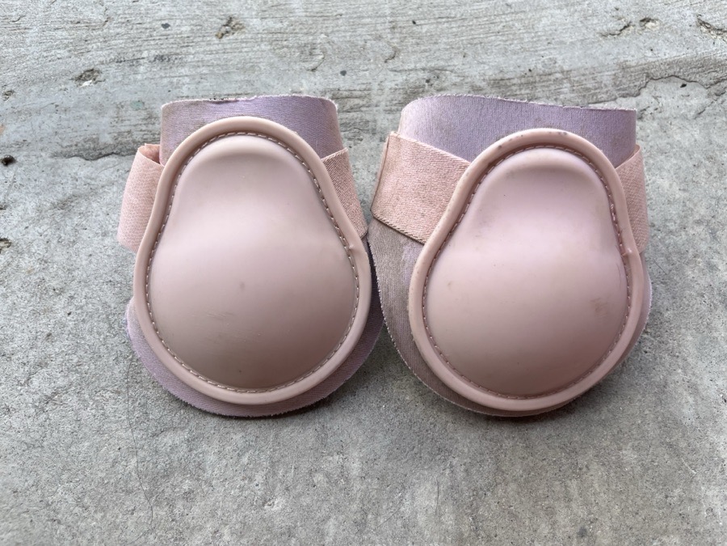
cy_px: 273
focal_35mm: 26
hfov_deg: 67.3
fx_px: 546
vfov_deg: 53.1
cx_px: 364
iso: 50
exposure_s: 1/967
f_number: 1.6
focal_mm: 5.1
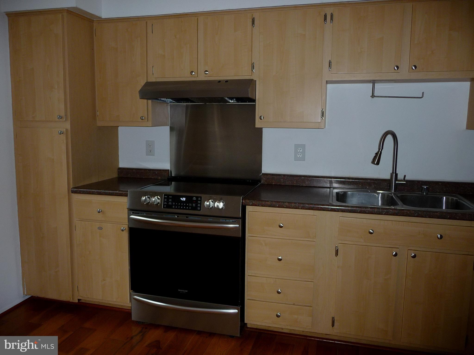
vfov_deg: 49.7
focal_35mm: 28
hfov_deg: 63.4
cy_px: 178
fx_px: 383
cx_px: 237
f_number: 3.3
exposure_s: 1/30
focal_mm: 4.7
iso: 125
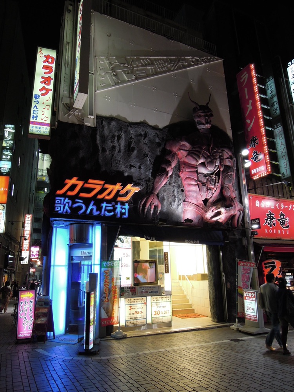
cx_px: 147
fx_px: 272
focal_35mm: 24
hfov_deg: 56.8
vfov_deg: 71.6
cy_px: 196
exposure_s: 1/30
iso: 180
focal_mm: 4.3
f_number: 2.8
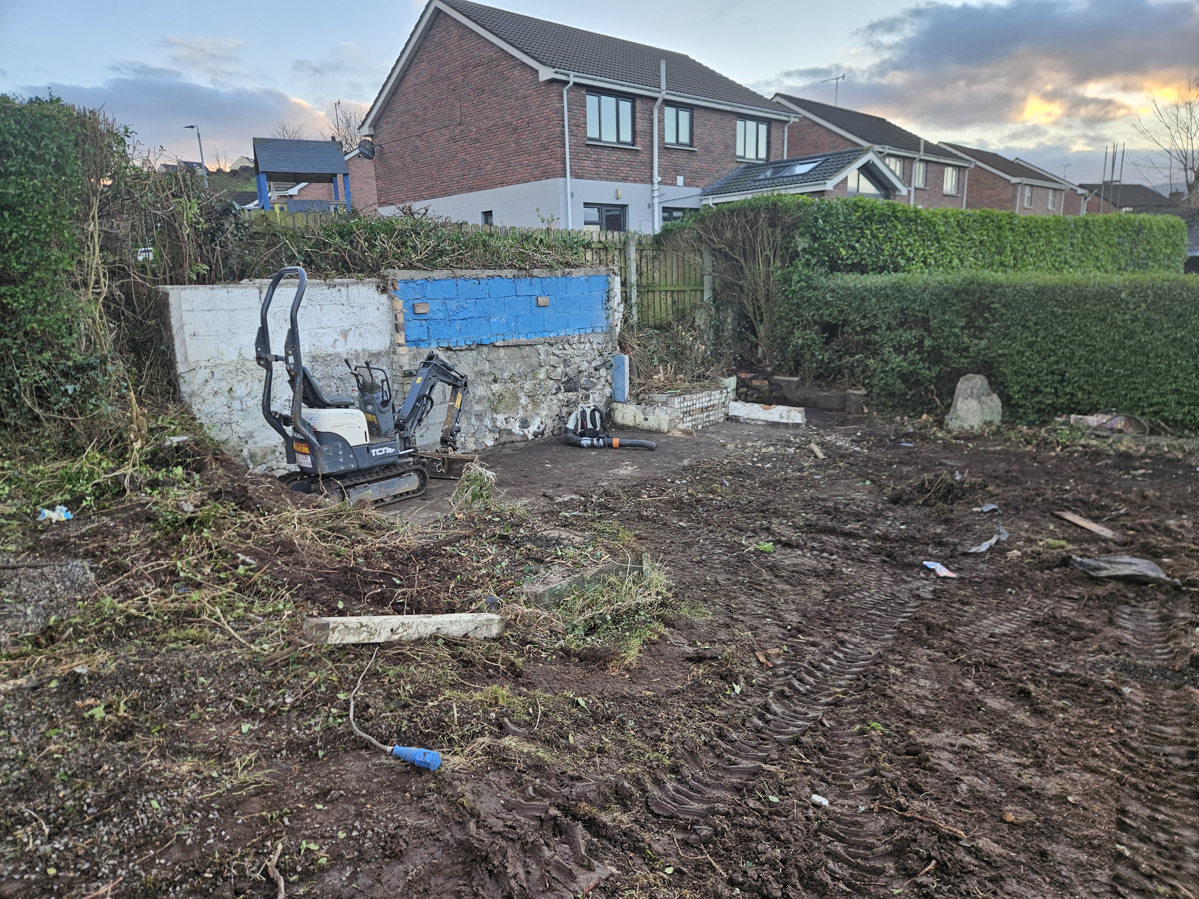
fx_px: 797
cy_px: 450
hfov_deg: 73.9
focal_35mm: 23
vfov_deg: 58.9
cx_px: 600
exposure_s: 1/100
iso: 40
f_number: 1.8
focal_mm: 5.4
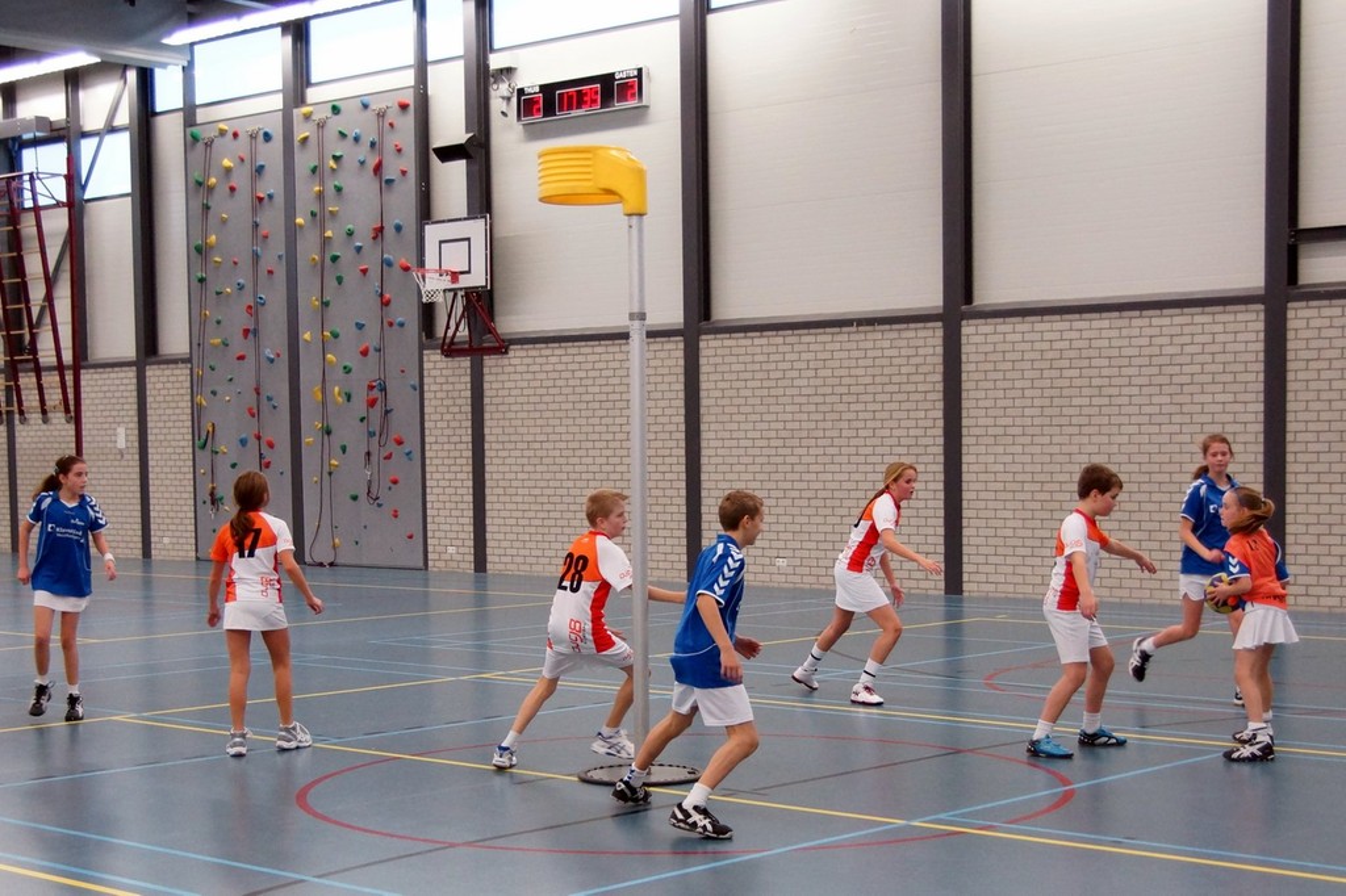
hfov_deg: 49.6
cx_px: 673
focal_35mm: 39
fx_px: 1458
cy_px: 448
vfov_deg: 34.2
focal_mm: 26
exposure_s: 1/160
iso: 1250
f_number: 4
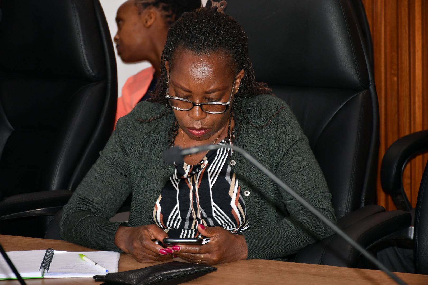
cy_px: 142
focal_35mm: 142
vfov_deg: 9.7
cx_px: 214
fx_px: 1688
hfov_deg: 14.4
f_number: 5.3
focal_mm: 95
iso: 320
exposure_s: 1/60
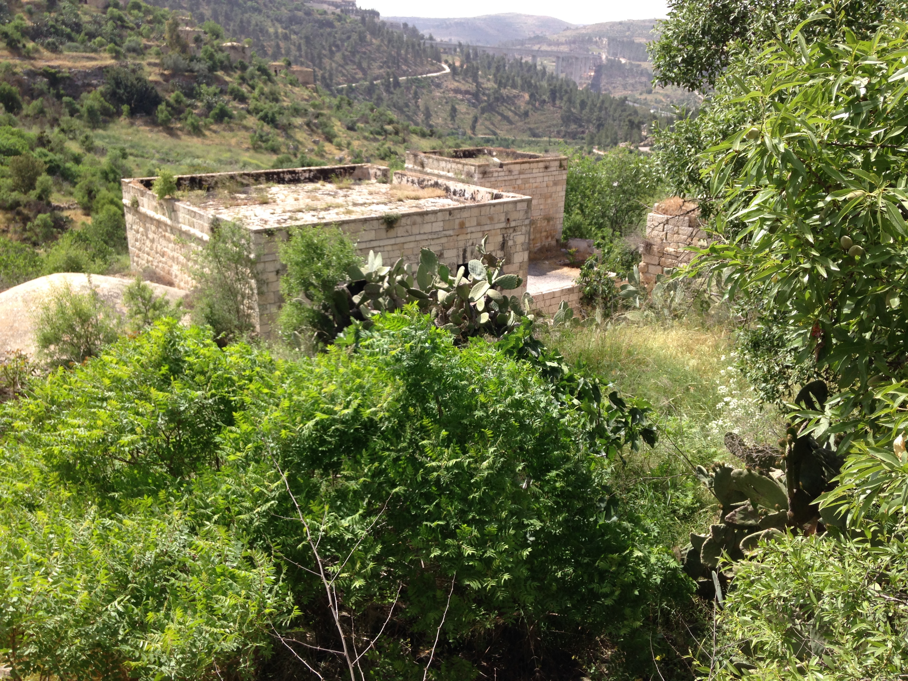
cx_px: 454
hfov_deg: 55.4
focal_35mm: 33
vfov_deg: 42.9
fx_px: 866
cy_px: 340
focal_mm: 4.12
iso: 50
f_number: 2.4
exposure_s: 1/753
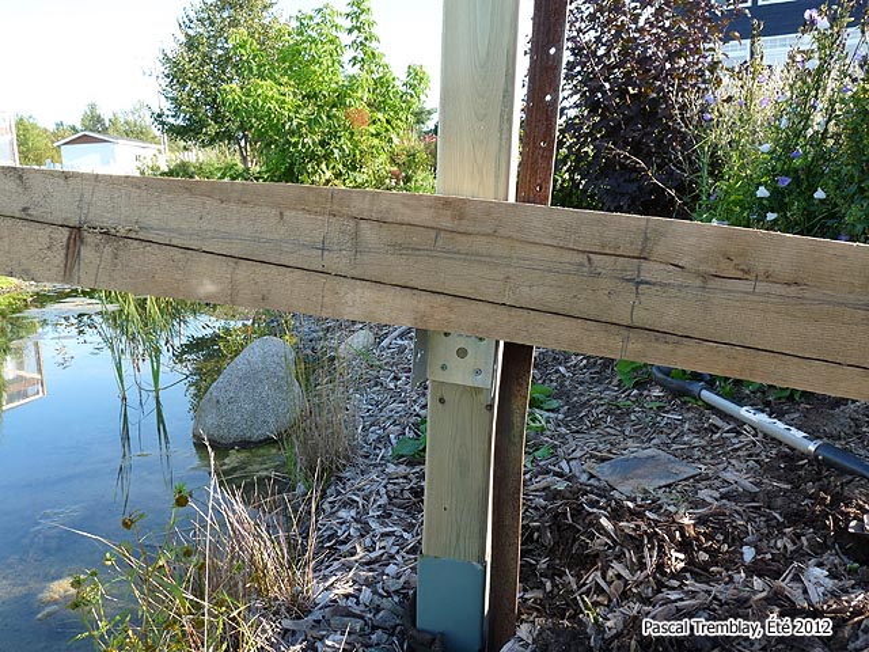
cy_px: 326
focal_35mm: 27
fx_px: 678
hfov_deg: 65.3
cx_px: 434
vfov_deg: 51.4
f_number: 4
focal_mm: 4.8
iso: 100
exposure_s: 1/100
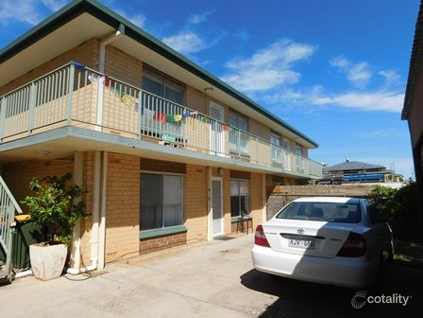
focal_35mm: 23
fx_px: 281
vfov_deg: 58.9
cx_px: 212
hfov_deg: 73.9
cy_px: 159
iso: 125
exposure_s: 1/640
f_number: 6
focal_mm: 4
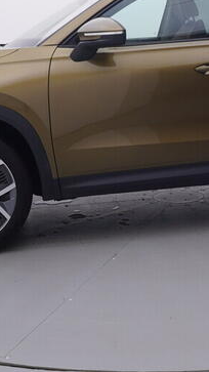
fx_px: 655
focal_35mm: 66
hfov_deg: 17.9
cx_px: 178
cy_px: 110
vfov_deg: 31.3
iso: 200
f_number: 5
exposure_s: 1/80
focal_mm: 15
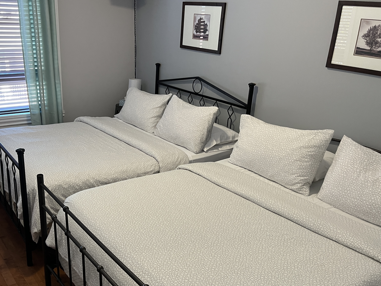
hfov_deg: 51.9
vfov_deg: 40.5
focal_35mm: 35
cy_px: 171
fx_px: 385
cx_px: 138
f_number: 1.6
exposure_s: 1/60
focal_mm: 5.1
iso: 160
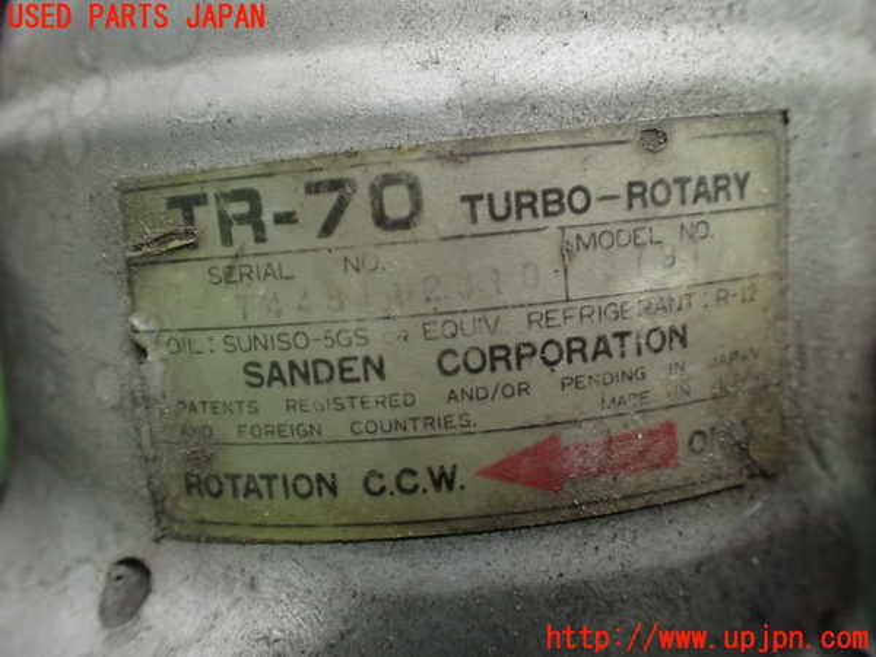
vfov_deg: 46.8
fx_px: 759
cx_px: 438
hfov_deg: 60.0
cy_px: 328
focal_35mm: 30
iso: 800
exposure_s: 1/80
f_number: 2.3
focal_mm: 5.4
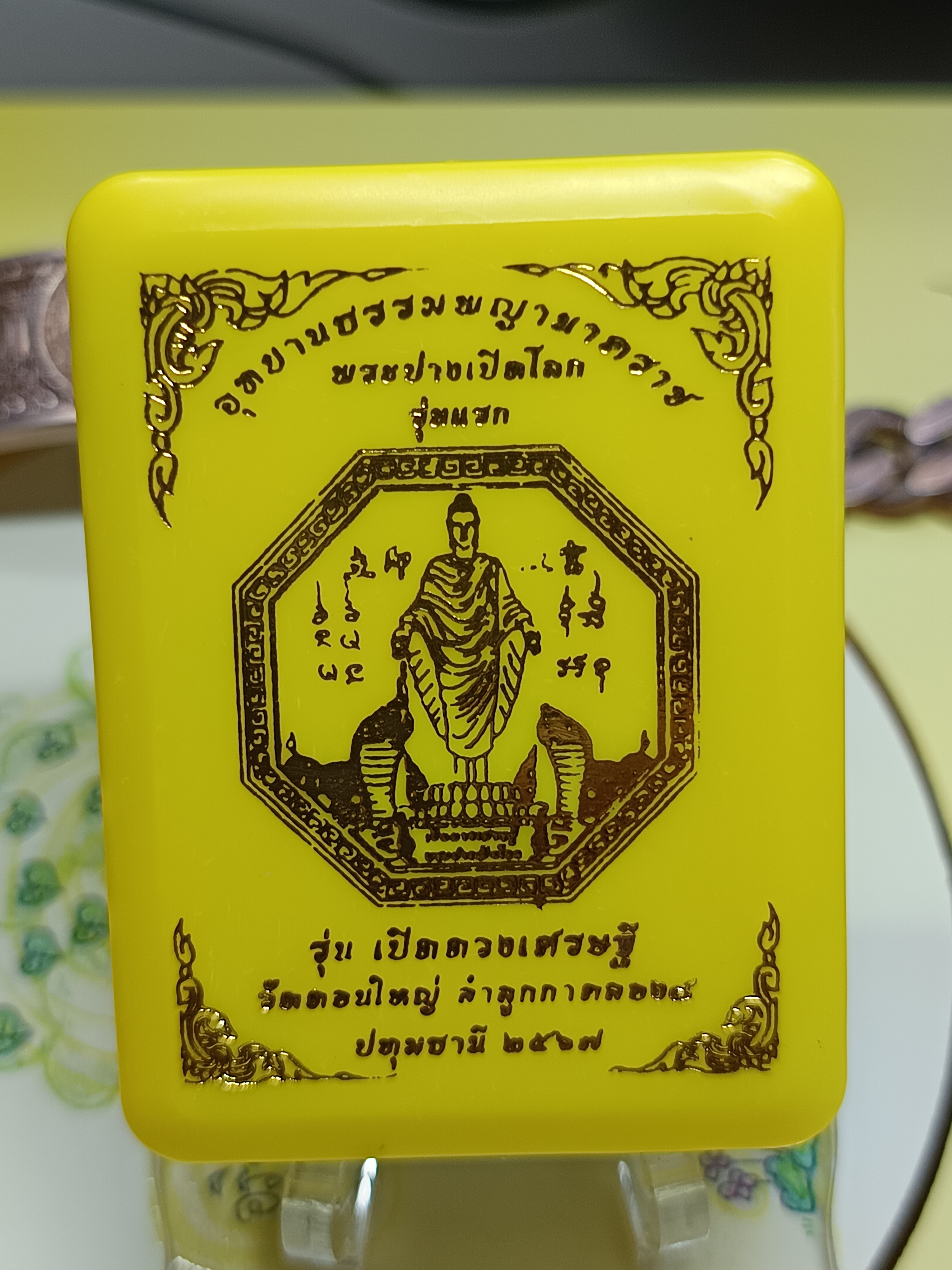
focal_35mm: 24
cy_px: 635
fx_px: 880
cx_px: 476
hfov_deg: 56.8
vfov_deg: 71.6
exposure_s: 1/50
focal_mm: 5.31
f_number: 1.7
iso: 195
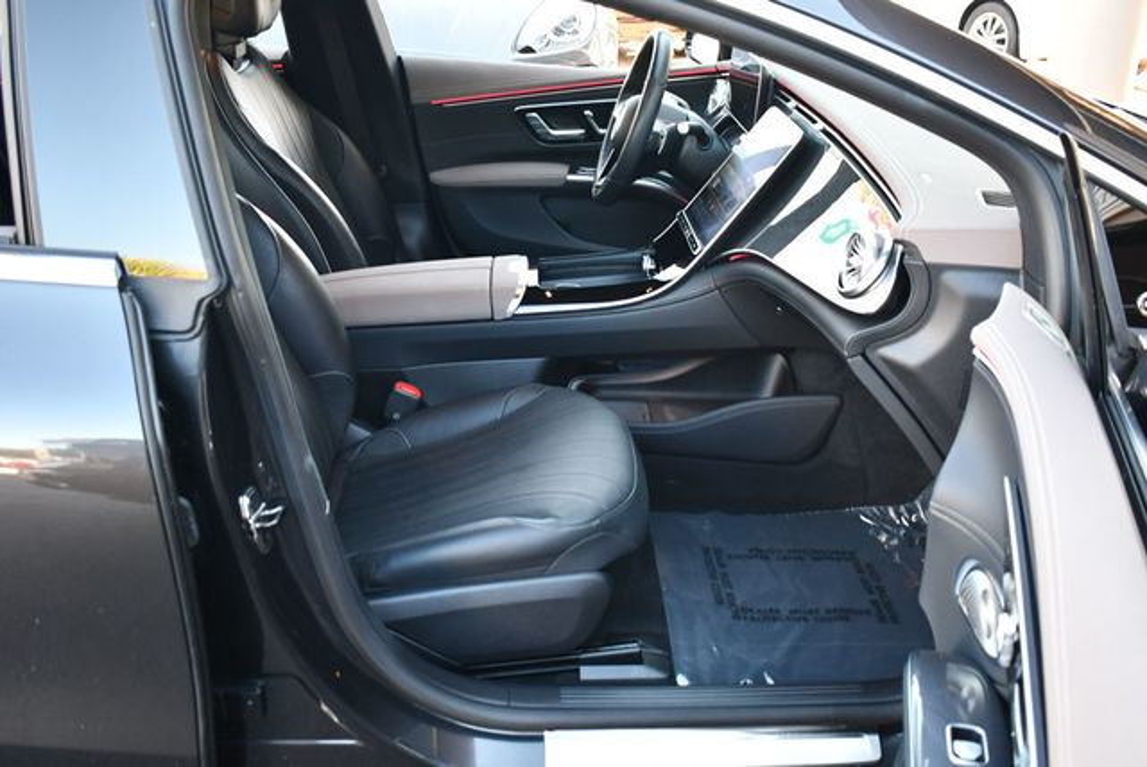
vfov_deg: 36.9
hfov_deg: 53.1
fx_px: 1148
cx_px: 574
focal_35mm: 36
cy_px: 384
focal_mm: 18
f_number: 3.5
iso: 800
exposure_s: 1/125
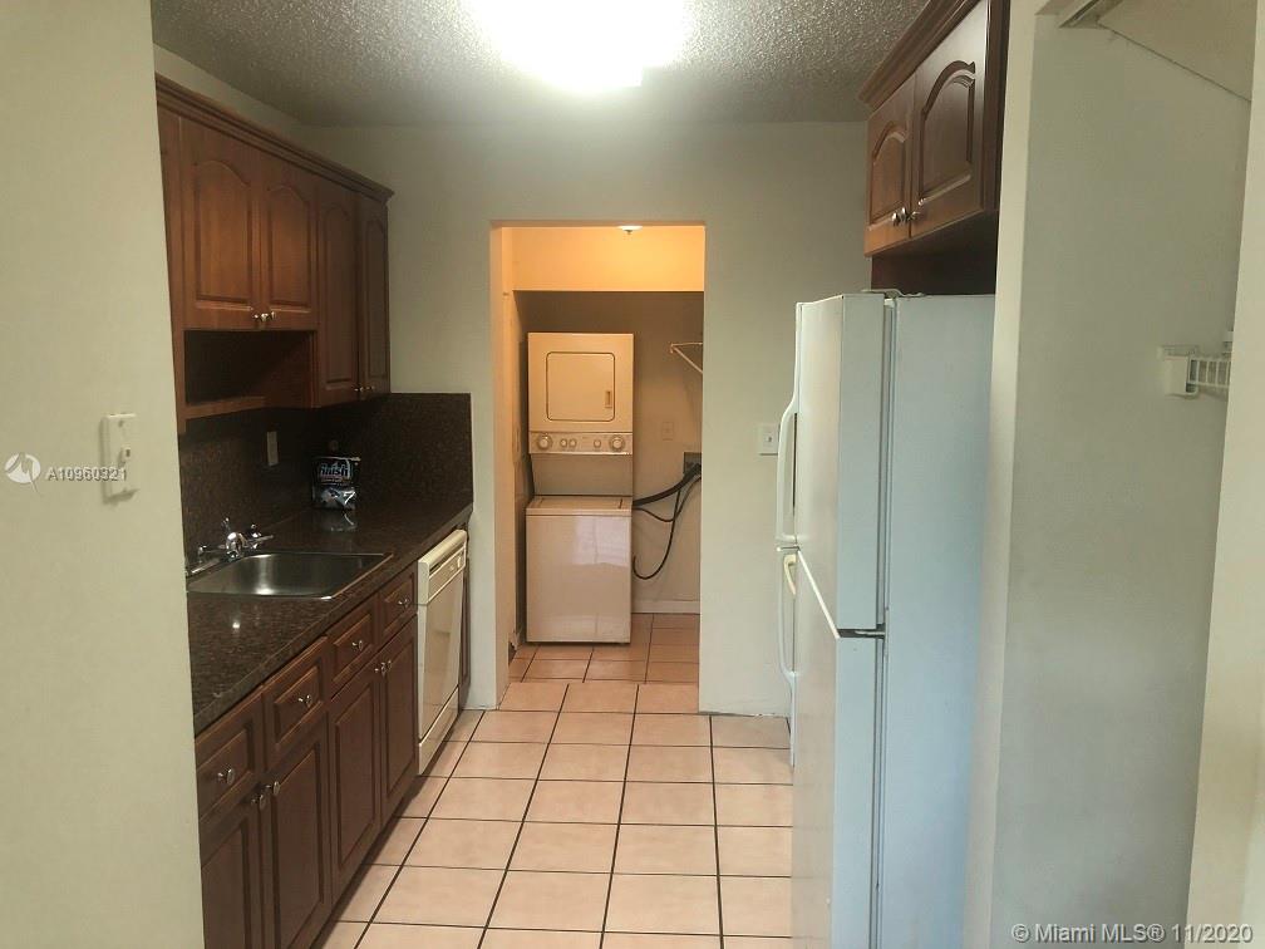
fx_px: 1023
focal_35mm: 28
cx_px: 632
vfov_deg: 49.7
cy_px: 474
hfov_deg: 63.4
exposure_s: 1/15
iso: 40
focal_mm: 4
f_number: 1.8
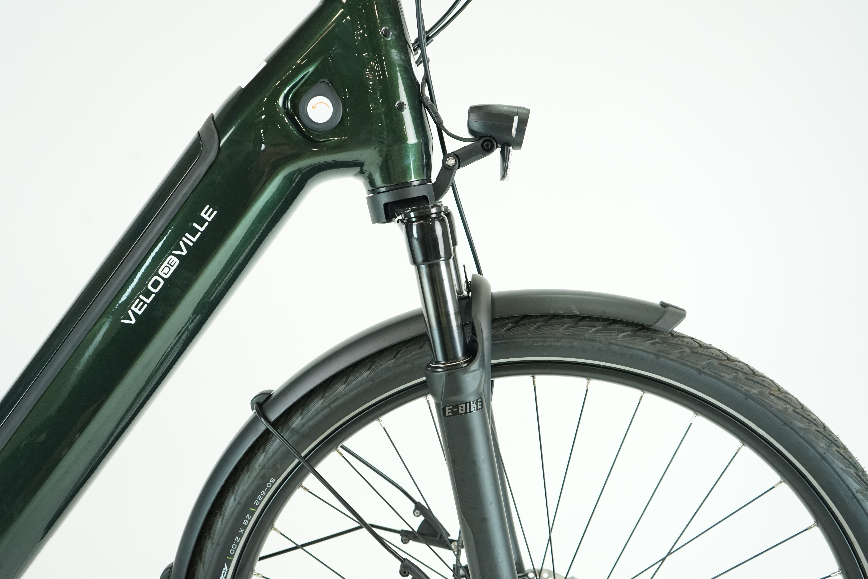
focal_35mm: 32
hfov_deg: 58.7
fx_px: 771
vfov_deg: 41.1
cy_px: 290
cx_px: 434
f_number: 4.5
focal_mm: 32
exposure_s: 1/200
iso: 2000
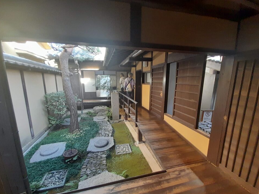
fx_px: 105
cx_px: 128
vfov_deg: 85.5
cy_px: 103
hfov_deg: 102.1
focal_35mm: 14
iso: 200
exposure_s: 1/40
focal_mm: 1.13
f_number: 2.2
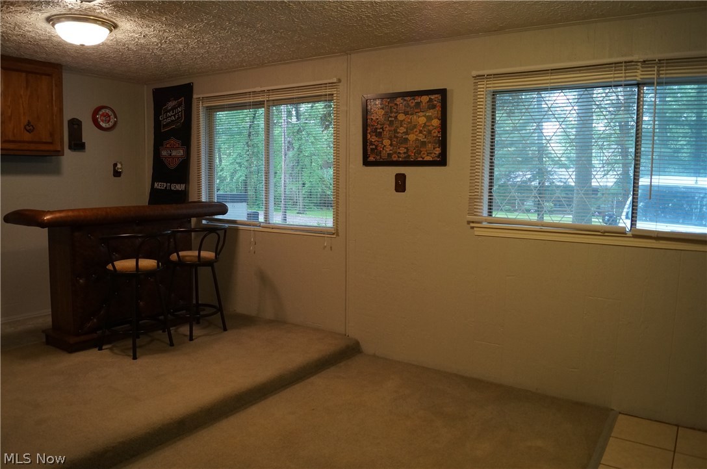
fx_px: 529
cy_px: 234
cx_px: 354
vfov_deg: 47.8
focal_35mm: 27
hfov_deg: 67.5
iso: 1000
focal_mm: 18
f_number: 4
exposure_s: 1/60
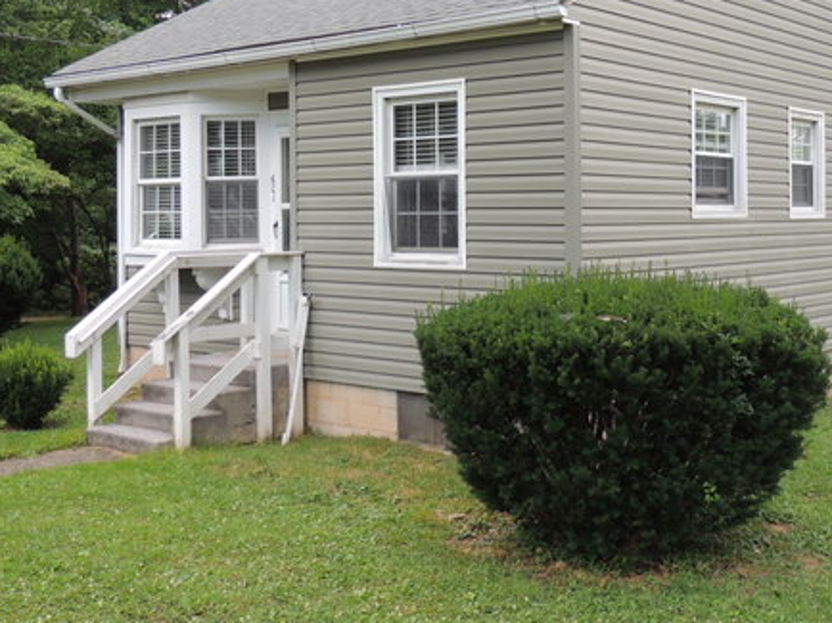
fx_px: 1153
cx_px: 568
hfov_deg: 39.1
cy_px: 214
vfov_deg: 30.0
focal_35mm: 48
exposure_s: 1/100
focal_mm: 5.8
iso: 100
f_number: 3.2
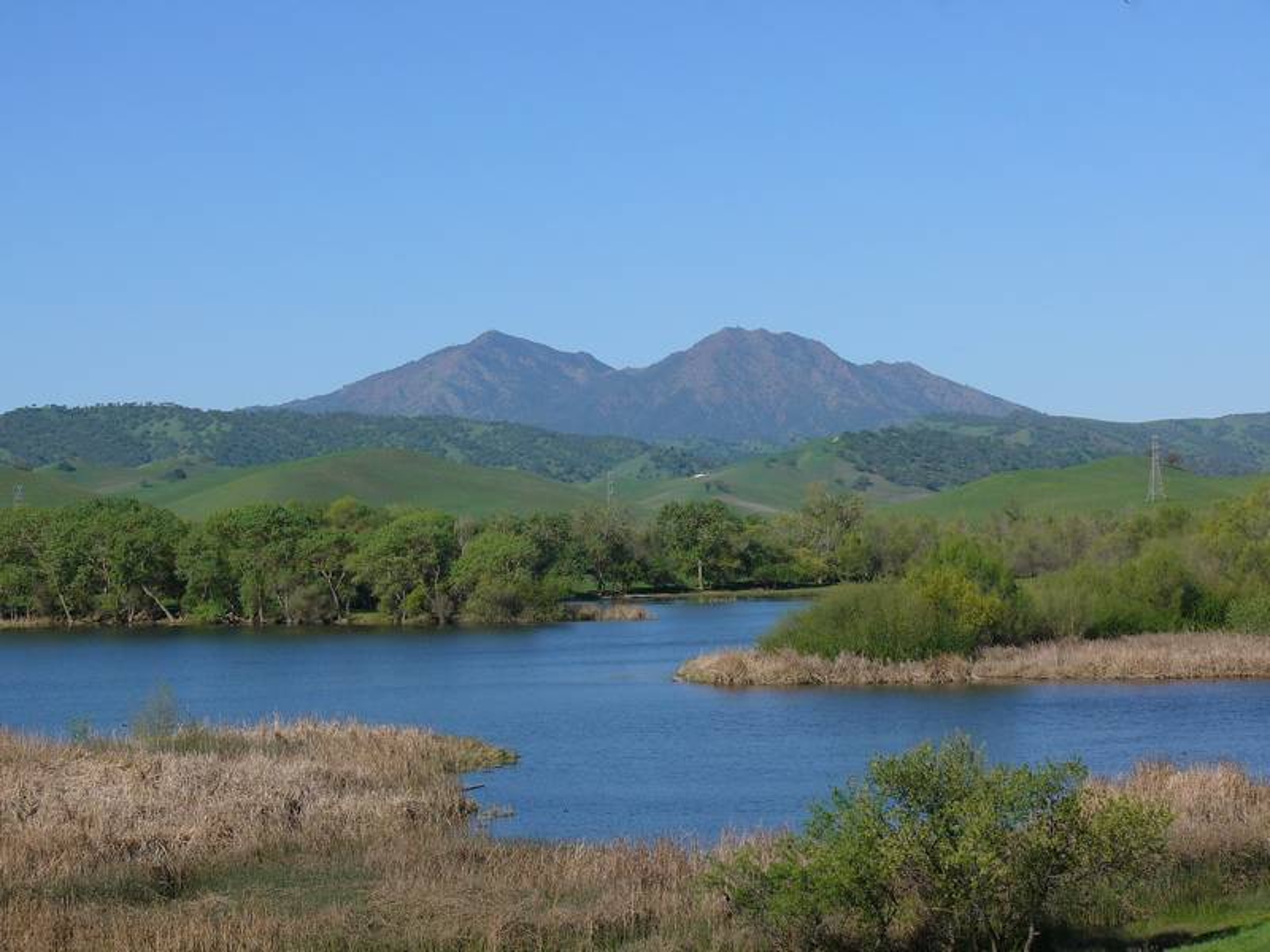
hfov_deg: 22.8
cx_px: 635
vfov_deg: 17.2
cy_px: 476
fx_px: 3155
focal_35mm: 86
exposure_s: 1/800
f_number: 4.6
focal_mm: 14.3
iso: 50
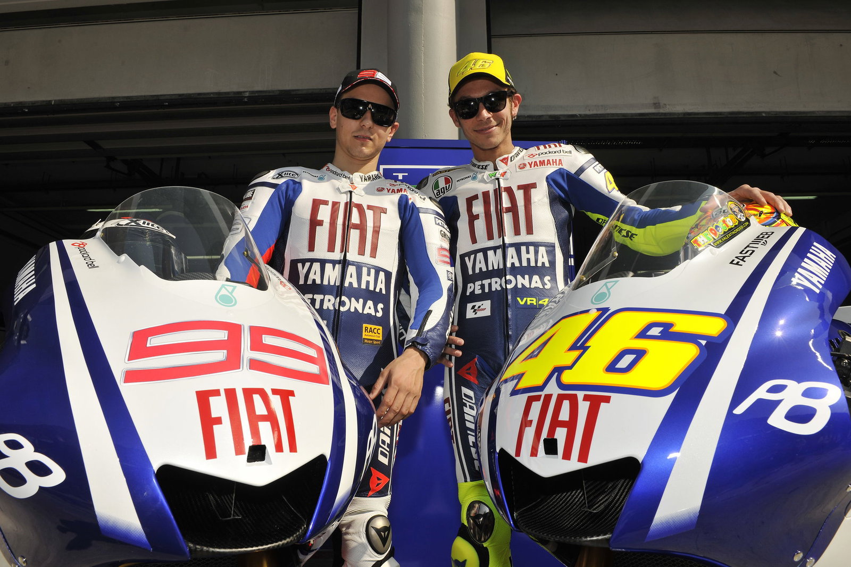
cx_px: 426
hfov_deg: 73.8
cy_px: 284
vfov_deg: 53.1
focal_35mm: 24
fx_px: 567
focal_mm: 24
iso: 160
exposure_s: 1/250
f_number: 14
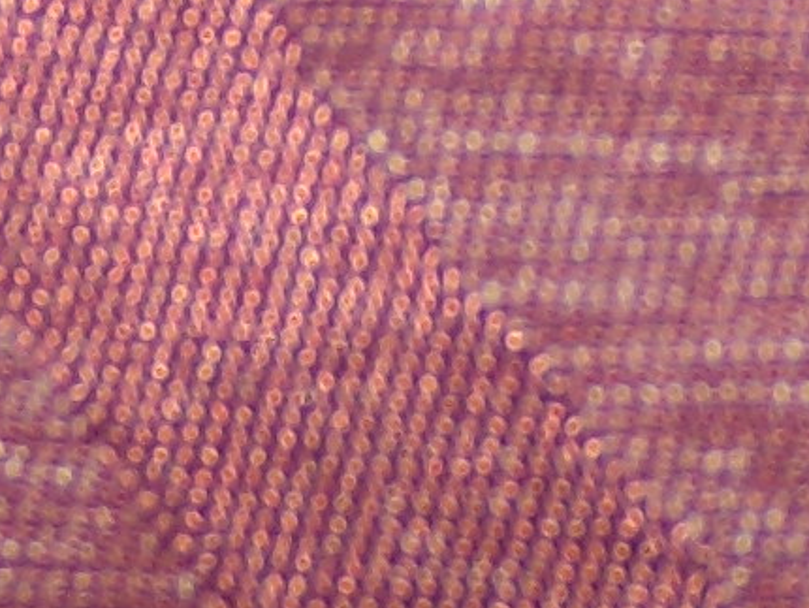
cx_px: 1159
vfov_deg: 5.2
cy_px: -1180
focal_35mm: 273
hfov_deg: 7.2
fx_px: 6384
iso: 80
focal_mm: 6.4
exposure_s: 1/30
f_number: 3.6
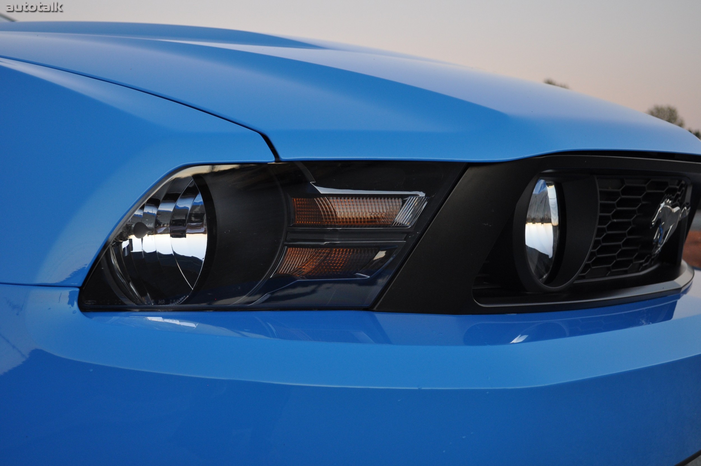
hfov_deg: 38.9
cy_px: 233
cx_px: 350
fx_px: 992
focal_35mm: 51
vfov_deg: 26.4
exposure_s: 1/60
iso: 560
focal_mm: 34
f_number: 5
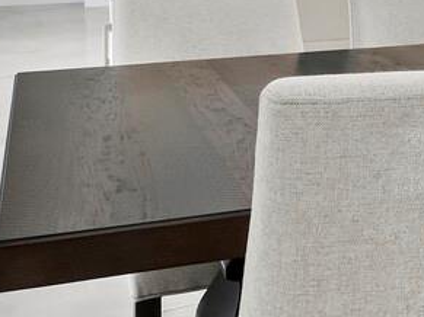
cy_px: -160
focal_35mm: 77
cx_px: 465
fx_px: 943
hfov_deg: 23.8
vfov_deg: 17.2
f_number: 13
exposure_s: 1/6
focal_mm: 7
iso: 320
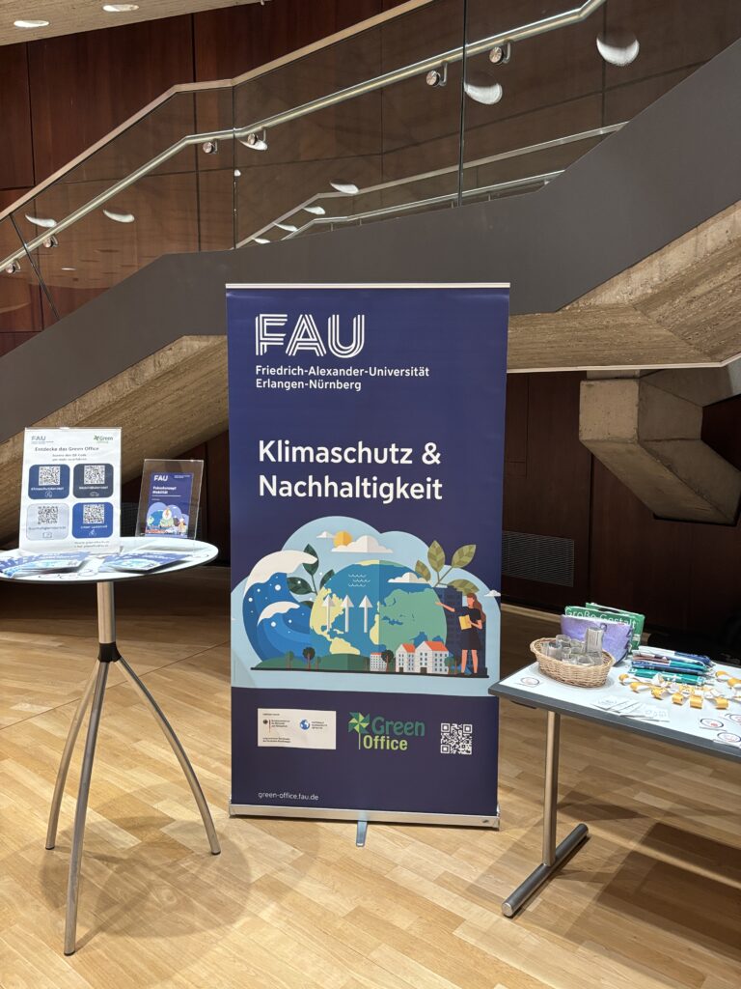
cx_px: 370
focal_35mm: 26
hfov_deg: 53.1
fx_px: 742
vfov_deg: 67.3
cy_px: 494
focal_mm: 5.96
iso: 320
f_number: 1.6
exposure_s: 1/50
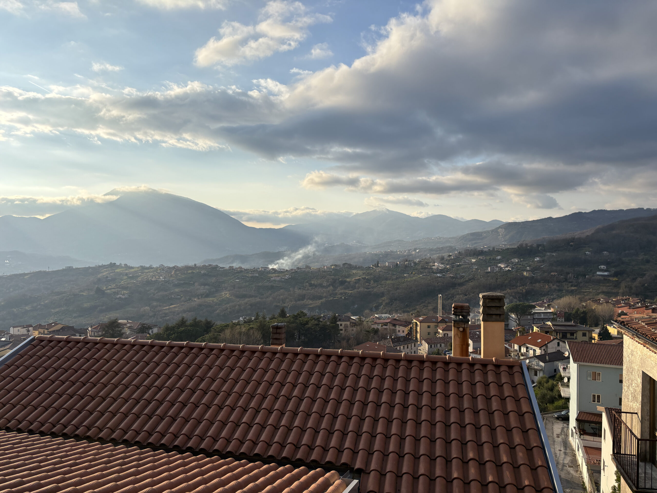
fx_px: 493
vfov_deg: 53.1
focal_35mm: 26
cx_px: 328
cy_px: 246
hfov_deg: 67.3
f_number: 1.6
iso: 50
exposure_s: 1/4255
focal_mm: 5.96
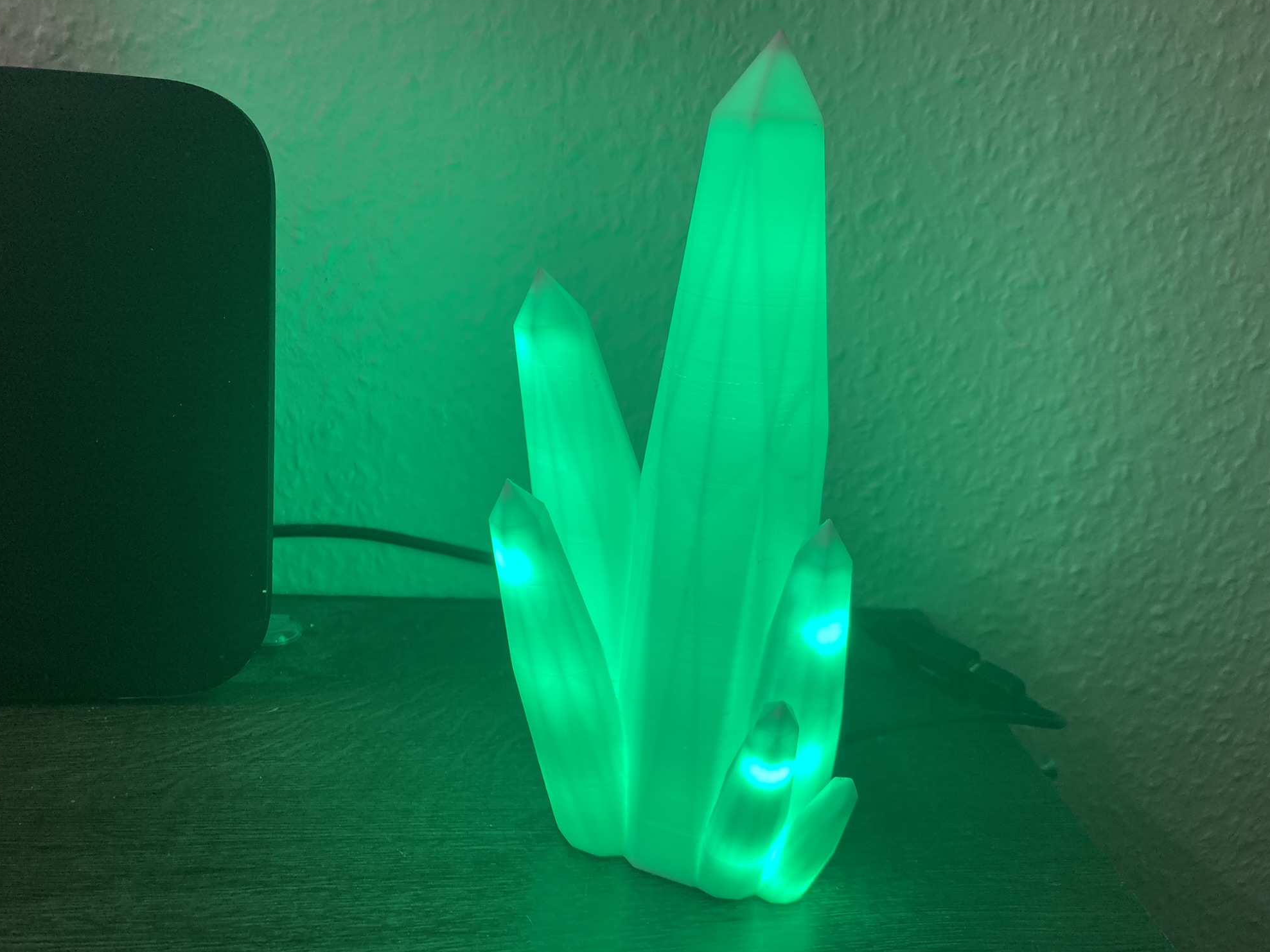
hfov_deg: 61.6
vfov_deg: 48.2
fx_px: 1064
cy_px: 473
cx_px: 650
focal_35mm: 29
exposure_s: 1/105
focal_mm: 3.99
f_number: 1.8
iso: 80
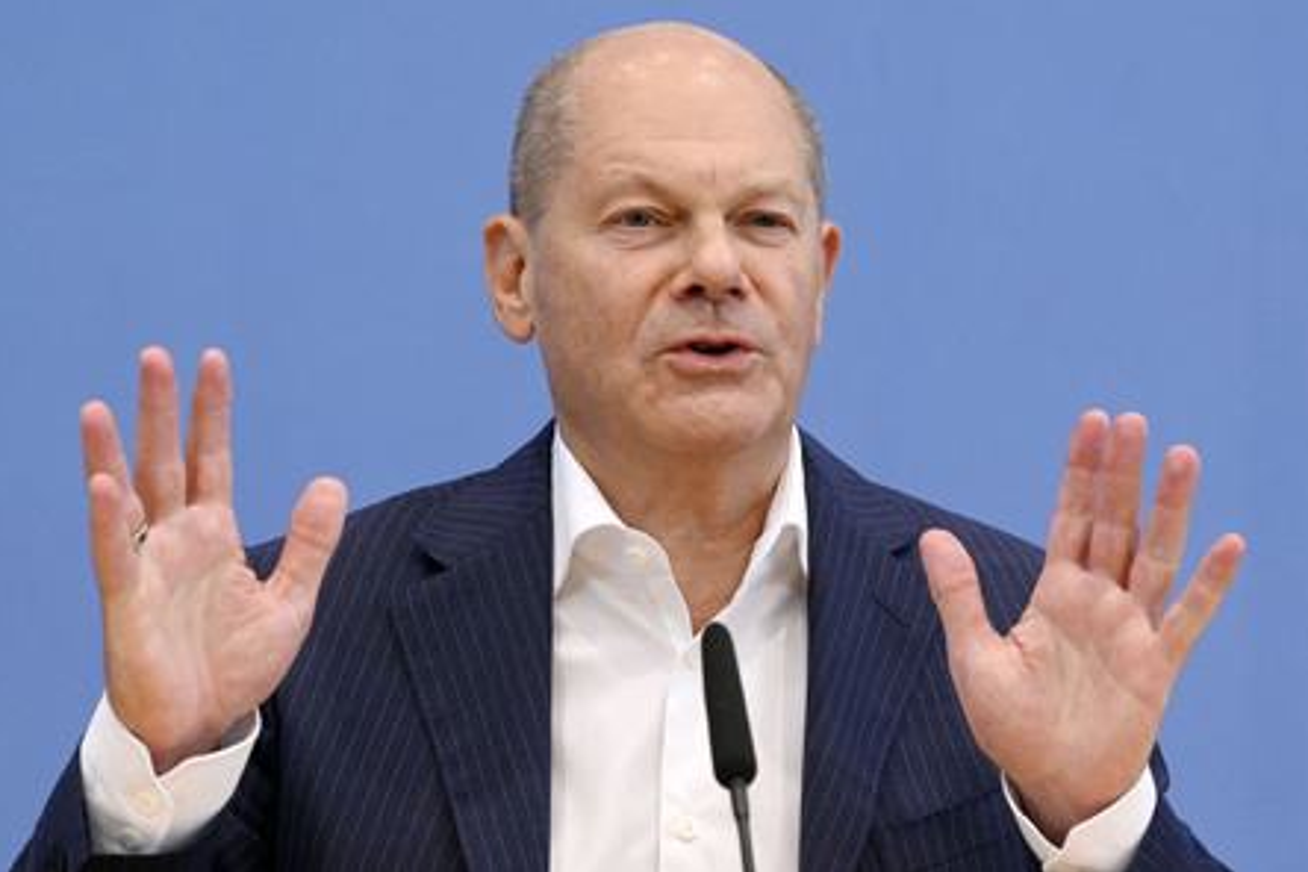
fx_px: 4977
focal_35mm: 137
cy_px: 433
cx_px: 650
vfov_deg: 10.0
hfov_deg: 15.0
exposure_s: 1/800
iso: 4000
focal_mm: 135
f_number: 6.3
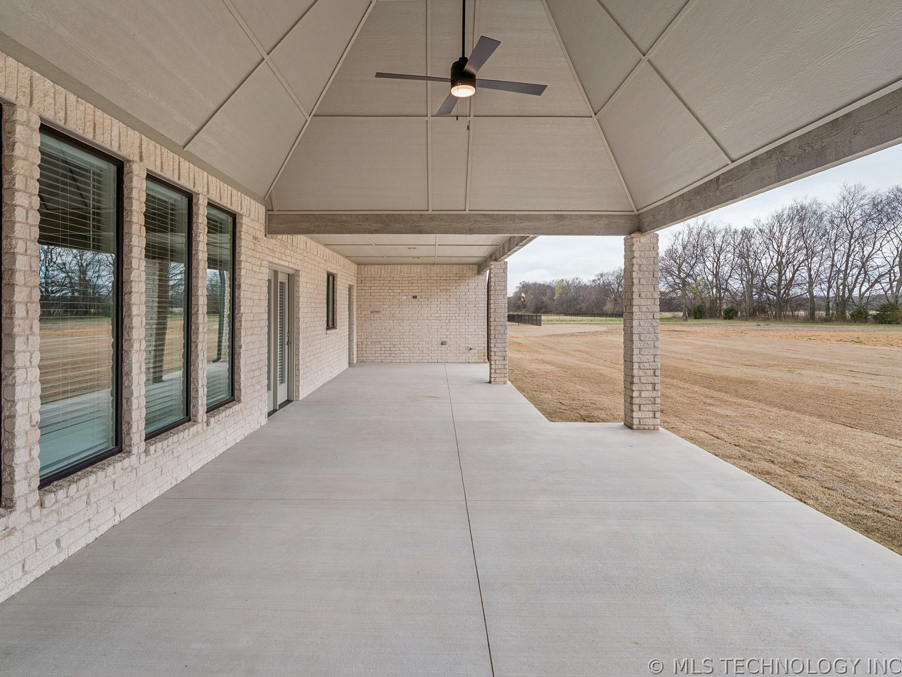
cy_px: 332
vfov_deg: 67.2
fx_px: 510
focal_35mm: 20
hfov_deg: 83.0
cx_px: 439
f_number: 5.6
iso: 200
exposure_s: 1/200
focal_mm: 17.5
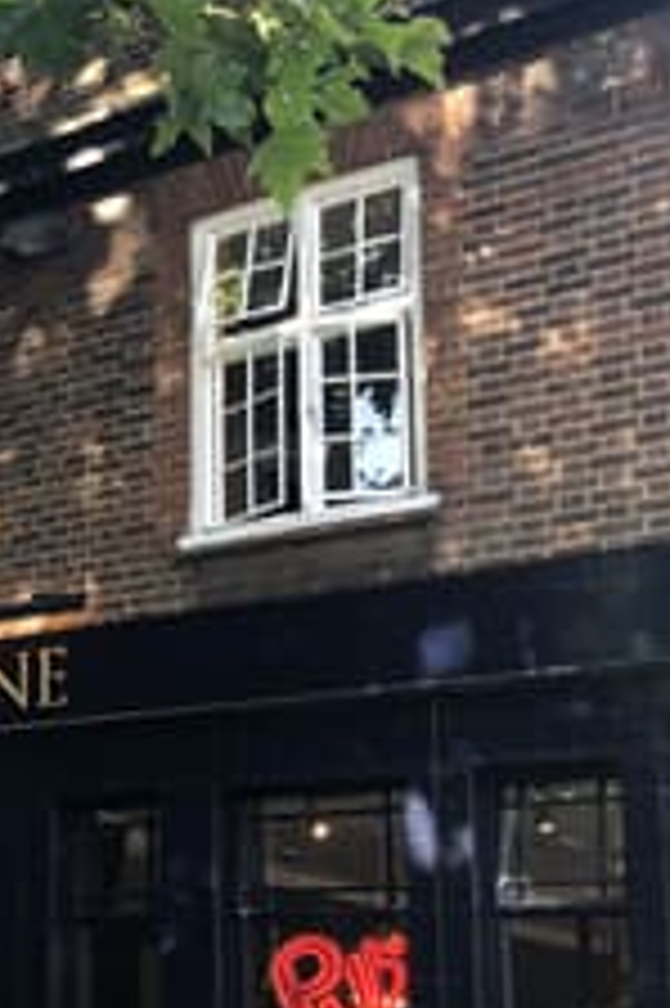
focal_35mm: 65
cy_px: 718
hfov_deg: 18.8
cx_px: -283
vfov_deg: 30.6
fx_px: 1817
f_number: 1.8
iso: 40
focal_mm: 3.99
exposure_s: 1/100
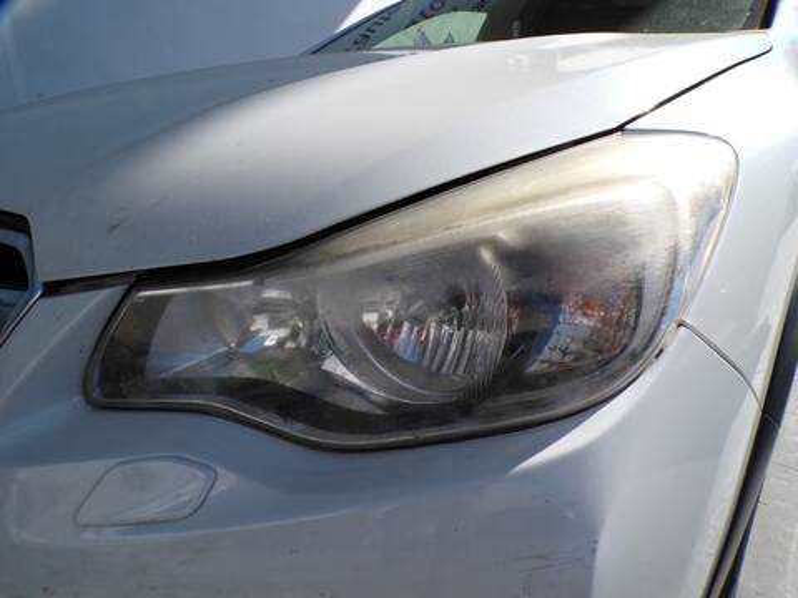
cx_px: 399
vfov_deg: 56.8
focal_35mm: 24
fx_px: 553
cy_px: 299
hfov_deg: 71.6
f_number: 5.8
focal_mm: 4.3
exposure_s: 1/400
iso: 100
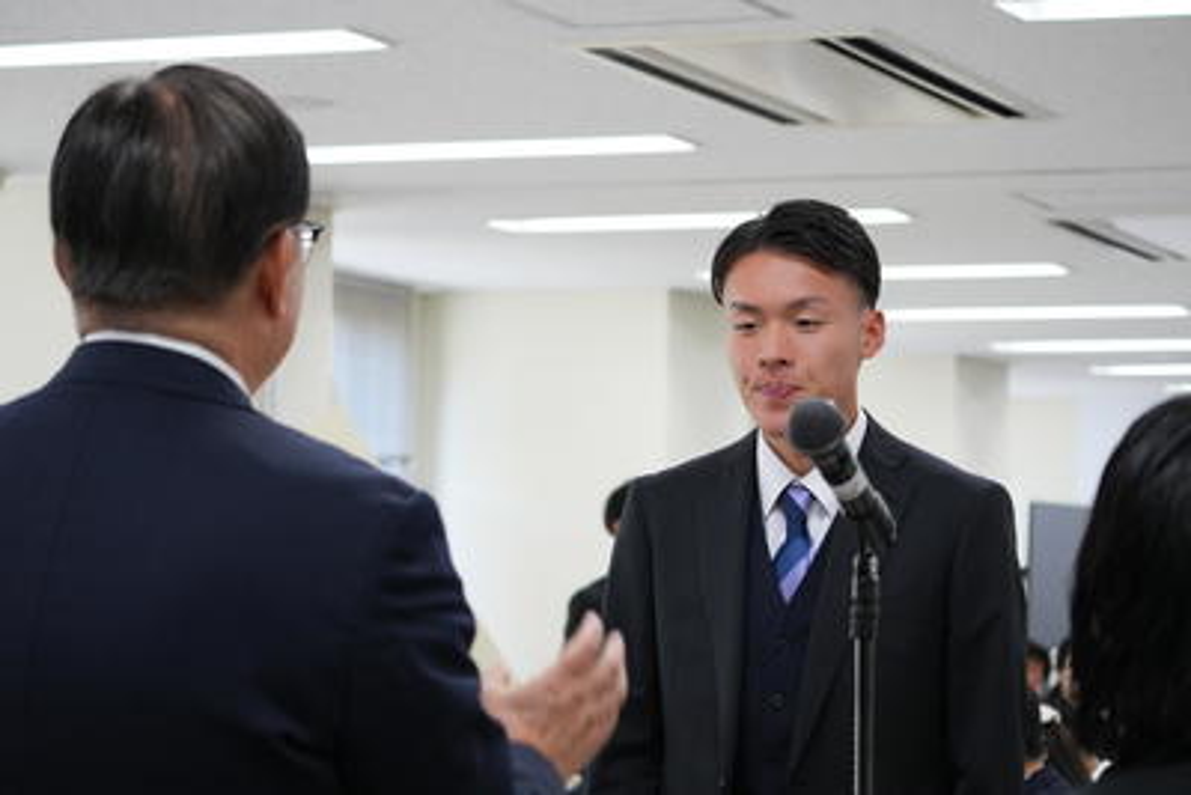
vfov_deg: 13.1
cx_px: 596
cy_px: 398
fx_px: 3475
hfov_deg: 19.4
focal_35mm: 105
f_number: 4.5
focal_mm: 70
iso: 800
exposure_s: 1/125
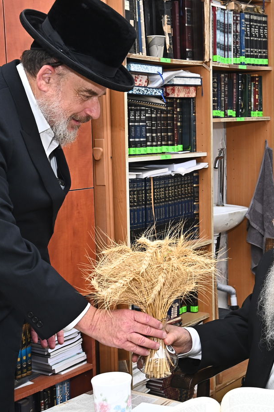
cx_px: 189
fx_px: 834
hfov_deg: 18.6
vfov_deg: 27.7
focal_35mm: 73
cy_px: 205
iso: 1600
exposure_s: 1/200
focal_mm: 48
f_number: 9
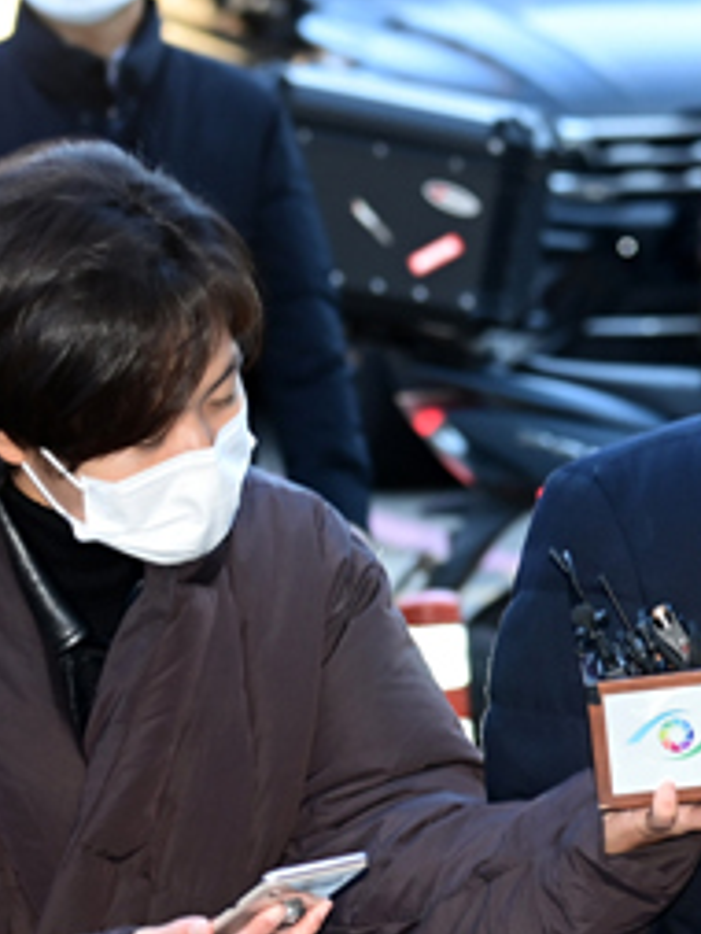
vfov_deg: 6.0
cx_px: 904
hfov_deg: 4.5
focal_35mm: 328
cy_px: 611
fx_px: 8849
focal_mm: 135
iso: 1250
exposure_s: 1/250
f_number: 6.3
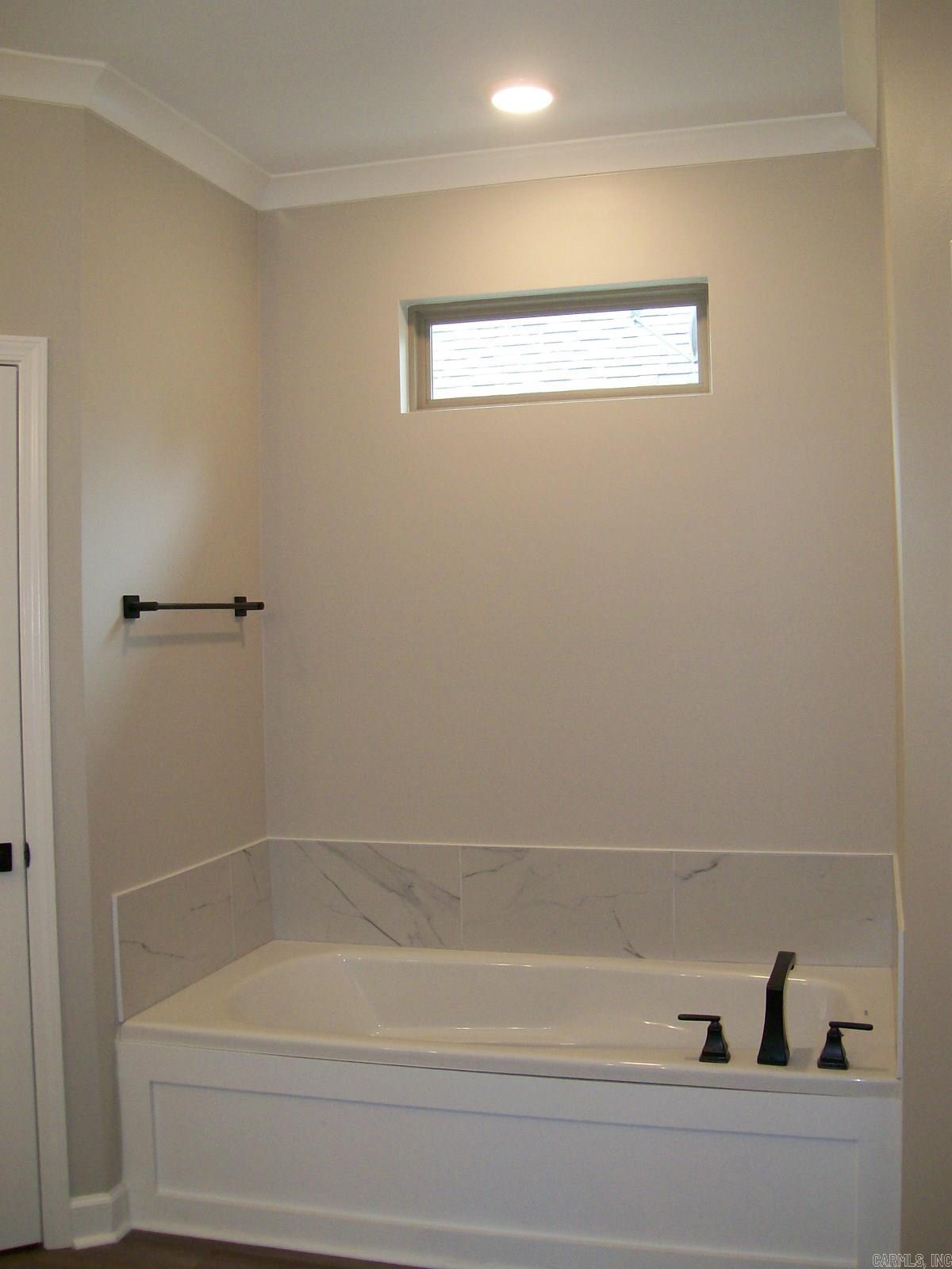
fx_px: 1320
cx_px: 476
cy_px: 634
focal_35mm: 36
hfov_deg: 39.7
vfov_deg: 51.4
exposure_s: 1/64
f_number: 2.7
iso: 140
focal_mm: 6
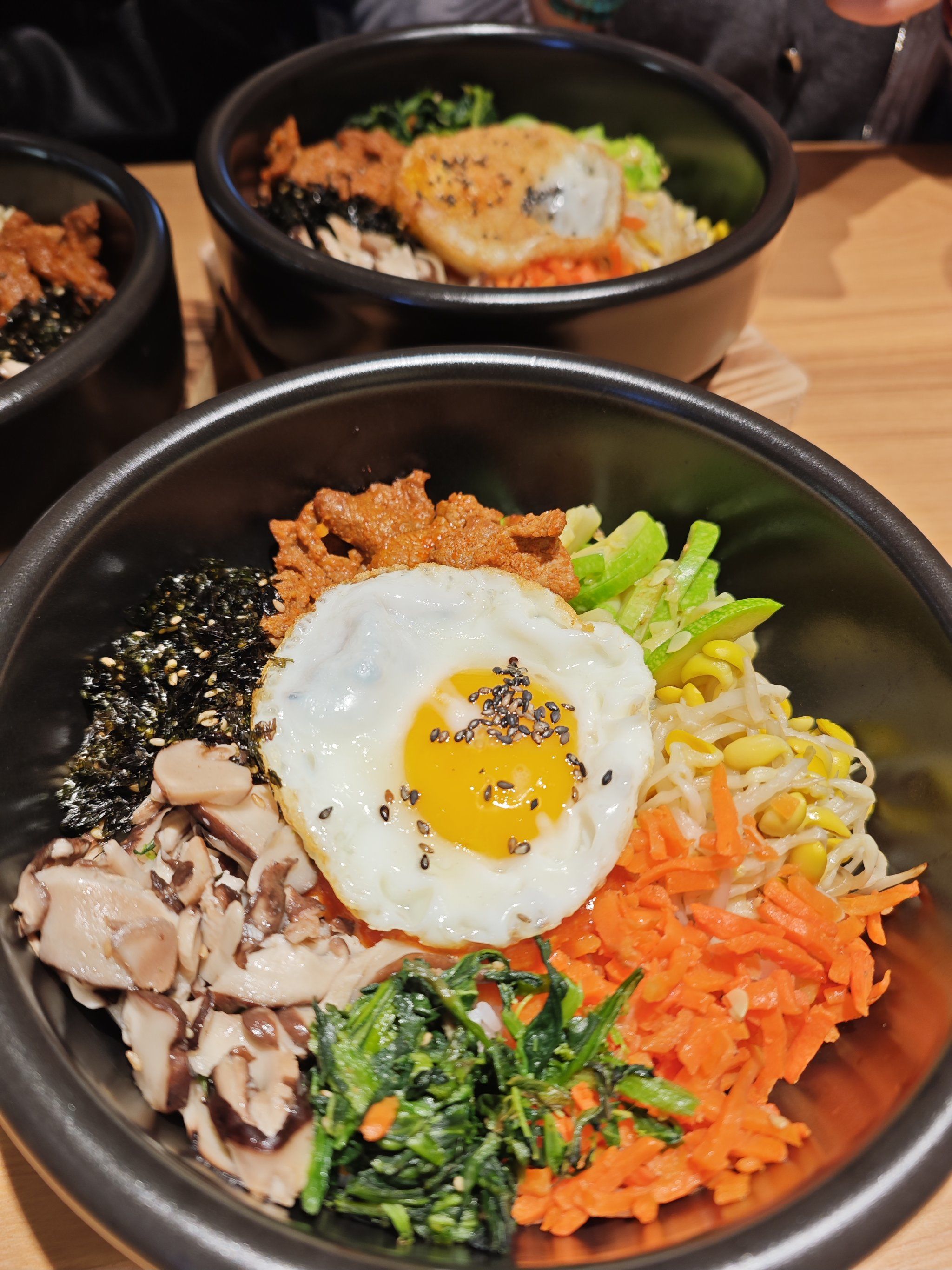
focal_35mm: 23
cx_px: 476
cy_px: 635
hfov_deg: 58.9
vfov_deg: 73.9
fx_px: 843
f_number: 1.6
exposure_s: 1/101
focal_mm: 6.55
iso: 50
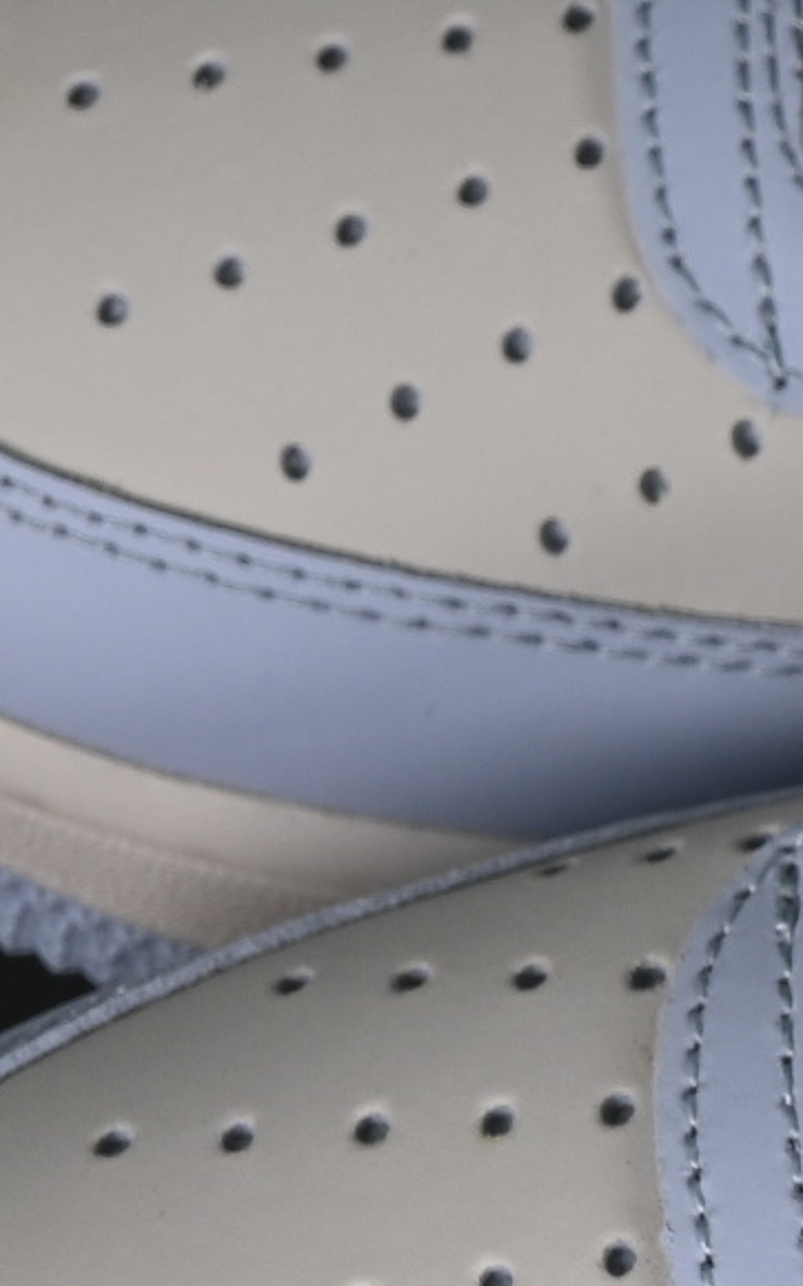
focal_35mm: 367
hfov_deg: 3.5
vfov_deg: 5.7
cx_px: 1996
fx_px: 12863
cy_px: 816
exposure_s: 1/80
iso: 160
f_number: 7.1
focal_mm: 50
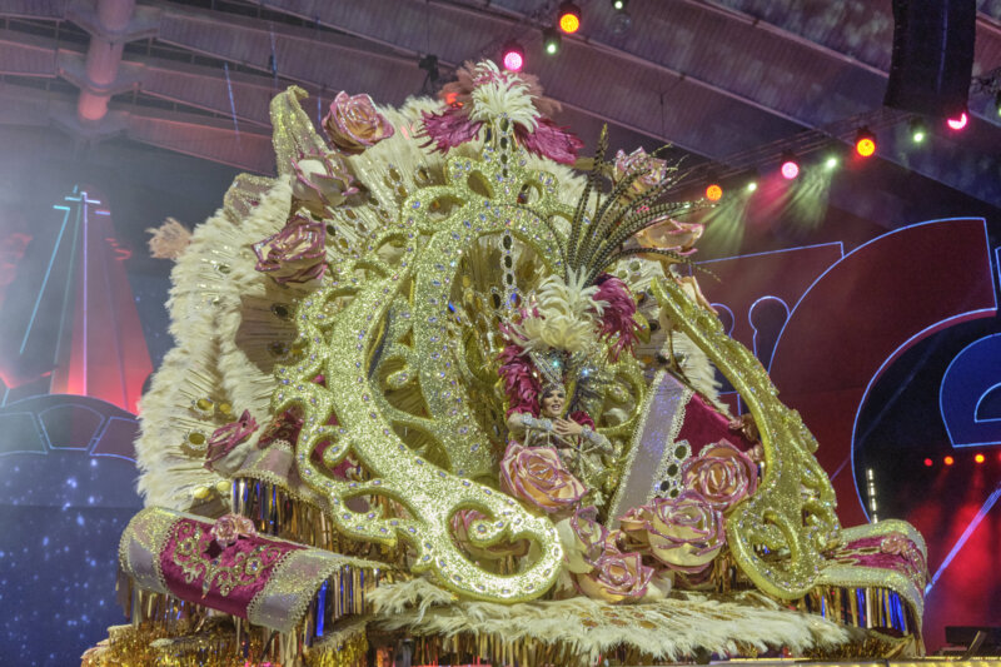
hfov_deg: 46.4
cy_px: 334
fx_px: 1168
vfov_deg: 31.9
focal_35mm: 42
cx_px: 500
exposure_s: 1/160
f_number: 5.6
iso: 1250
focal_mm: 27.7
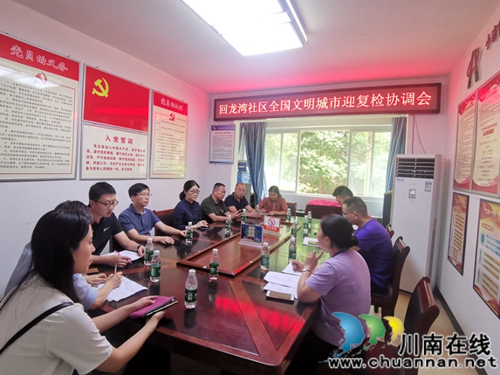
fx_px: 274
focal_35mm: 19
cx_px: 235
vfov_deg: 68.5
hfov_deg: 84.6
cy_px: 173
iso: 400
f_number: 2.2
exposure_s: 1/50
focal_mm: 2.26
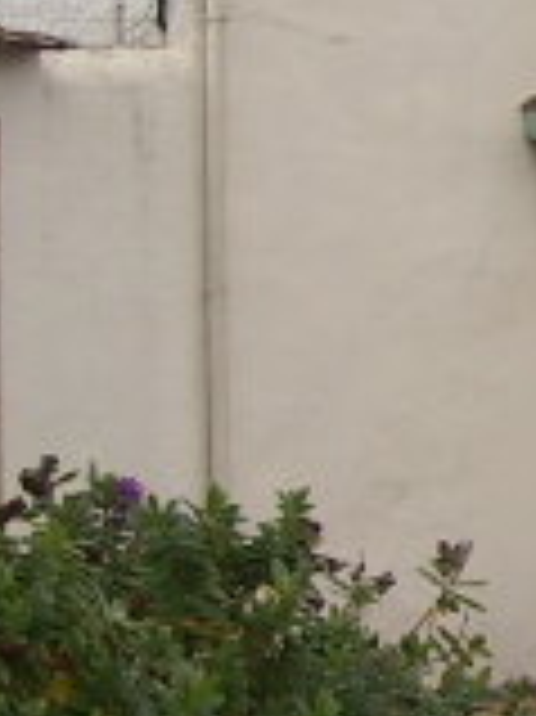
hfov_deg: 6.1
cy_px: 356
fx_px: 4672
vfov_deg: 8.8
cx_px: 1554
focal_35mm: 226
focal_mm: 5.7
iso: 64
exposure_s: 1/141
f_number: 2.8
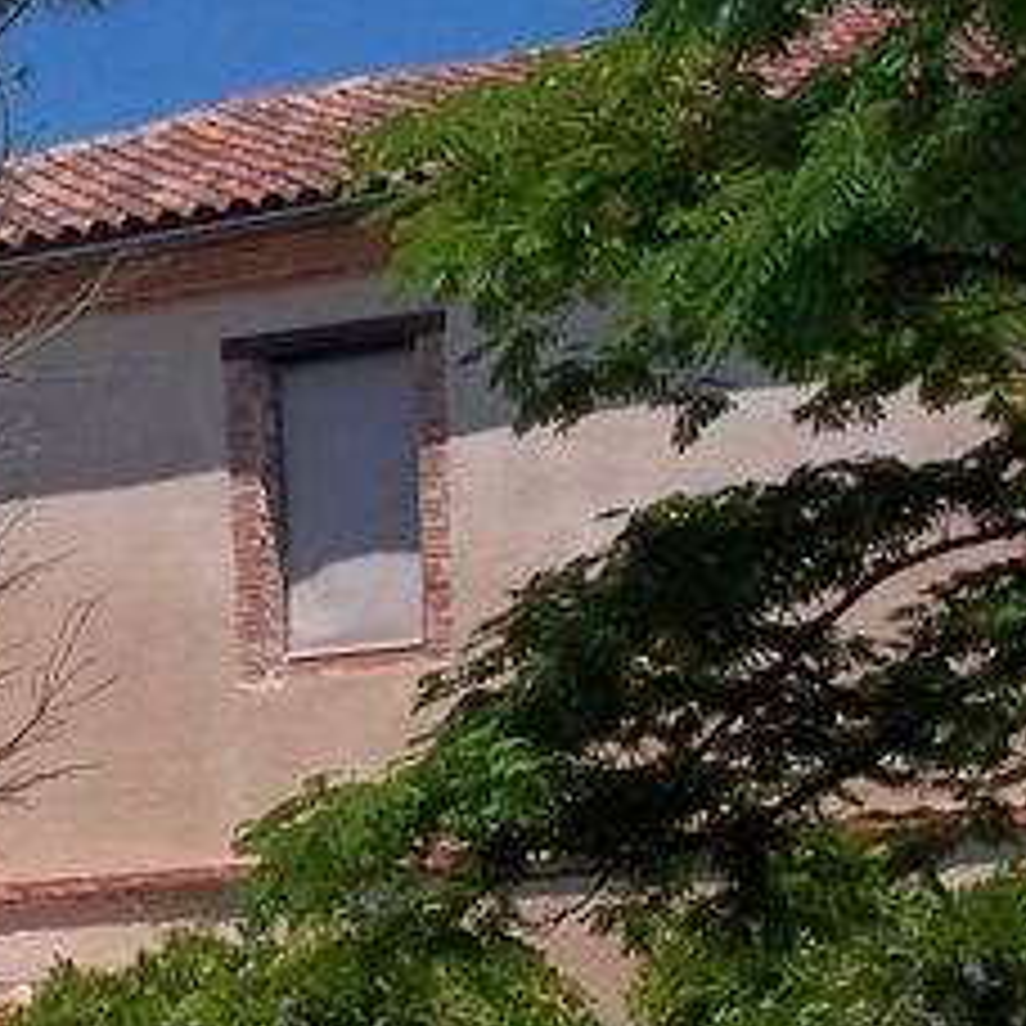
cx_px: -356
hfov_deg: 13.2
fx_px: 4259
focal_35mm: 127
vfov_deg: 13.7
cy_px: 747
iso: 80
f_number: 5.5
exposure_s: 1/800
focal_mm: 5.7
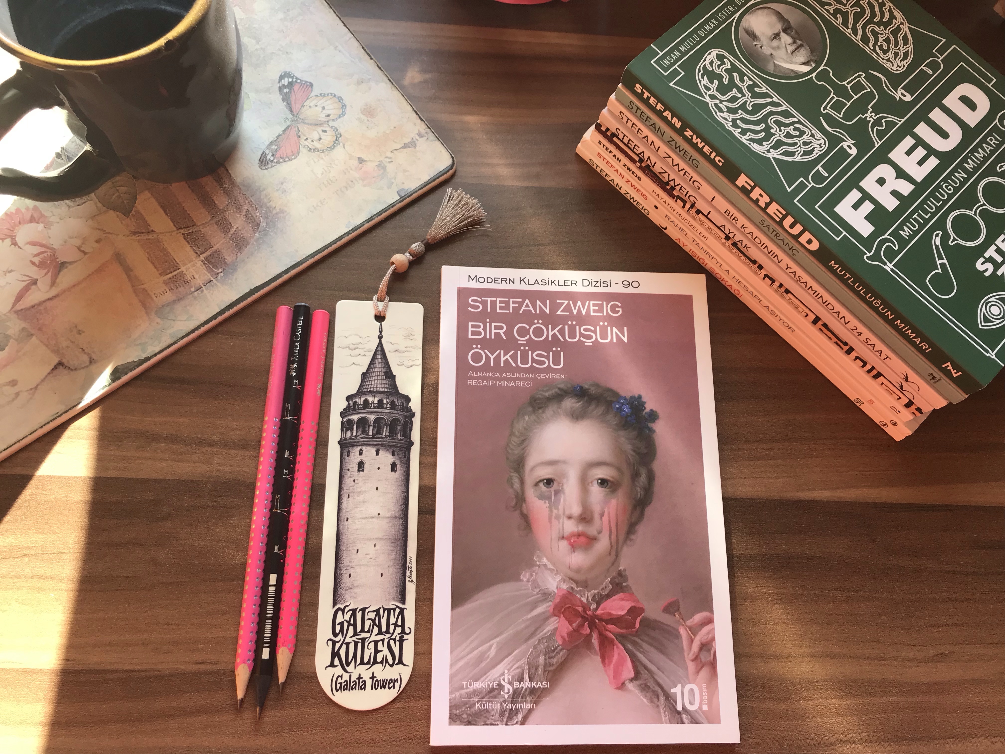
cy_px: 377
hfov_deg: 63.4
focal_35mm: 28
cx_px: 502
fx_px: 813
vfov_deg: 49.7
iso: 25
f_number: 1.8
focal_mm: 3.99
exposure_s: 1/100
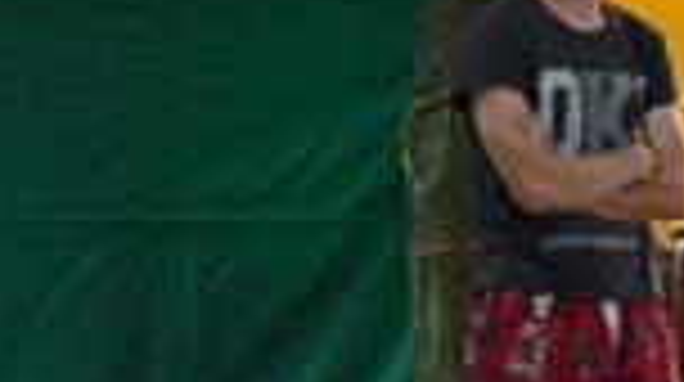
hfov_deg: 6.8
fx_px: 5577
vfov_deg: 3.8
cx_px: 1246
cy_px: 1094
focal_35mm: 308
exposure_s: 1/160
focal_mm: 35
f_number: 6.3
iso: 640
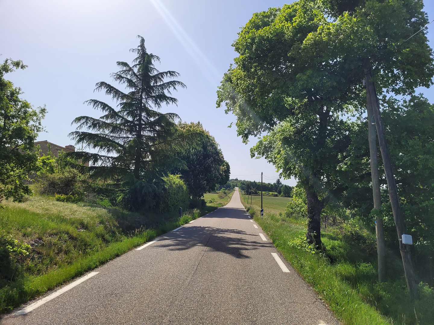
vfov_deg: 53.1
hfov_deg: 67.3
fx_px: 326
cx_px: 217
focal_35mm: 26
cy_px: 162
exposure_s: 1/3345
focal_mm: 5.4
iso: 40
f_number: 1.8
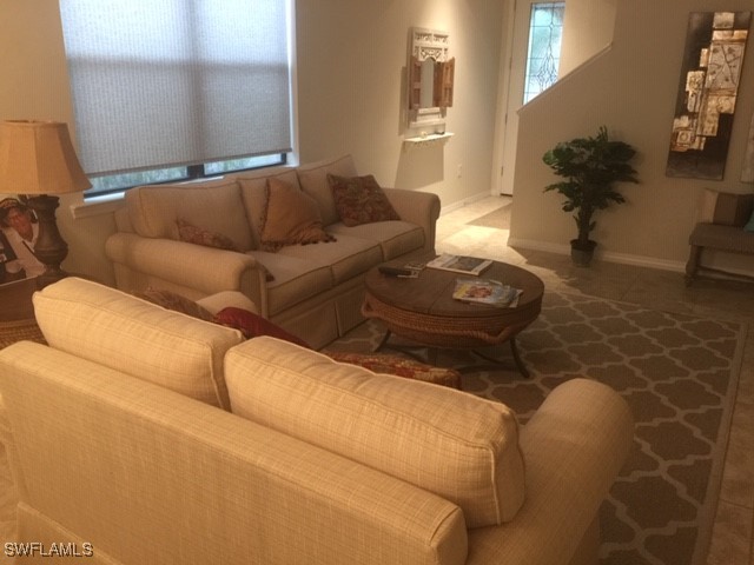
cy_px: 282
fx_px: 632
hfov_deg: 61.7
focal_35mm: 29
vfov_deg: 48.2
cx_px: 377
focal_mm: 4.15
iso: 100
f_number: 2.2
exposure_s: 1/10
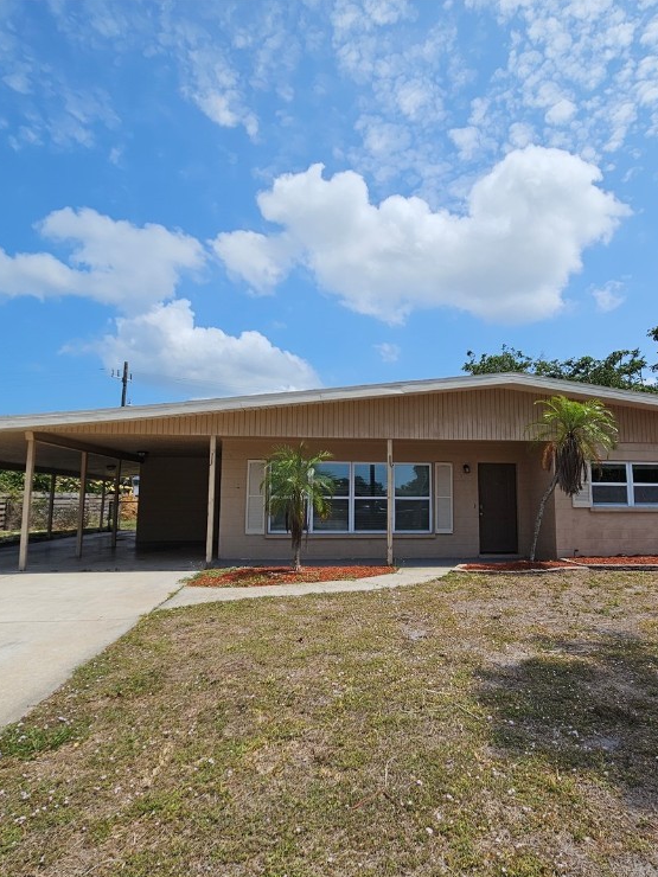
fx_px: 456
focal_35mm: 18
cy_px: 452
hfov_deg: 71.4
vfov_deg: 87.7
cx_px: 363
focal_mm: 2.2
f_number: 2.2
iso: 50
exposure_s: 1/3737
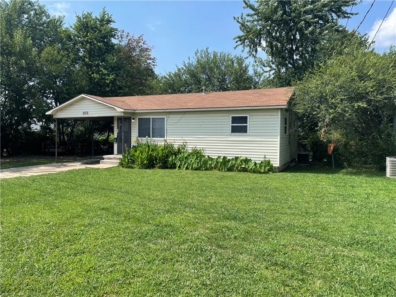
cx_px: 198
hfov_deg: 67.3
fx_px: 297
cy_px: 148
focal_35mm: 26
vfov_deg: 53.1
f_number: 1.6
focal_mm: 4.2
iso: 32
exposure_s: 1/2398
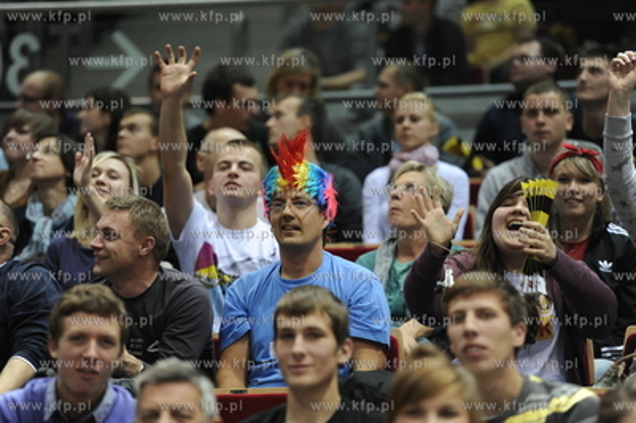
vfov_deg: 6.9
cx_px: 318
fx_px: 3530
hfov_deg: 10.3
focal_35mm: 200
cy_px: 212
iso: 4000
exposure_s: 1/1000
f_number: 2.8
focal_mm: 200
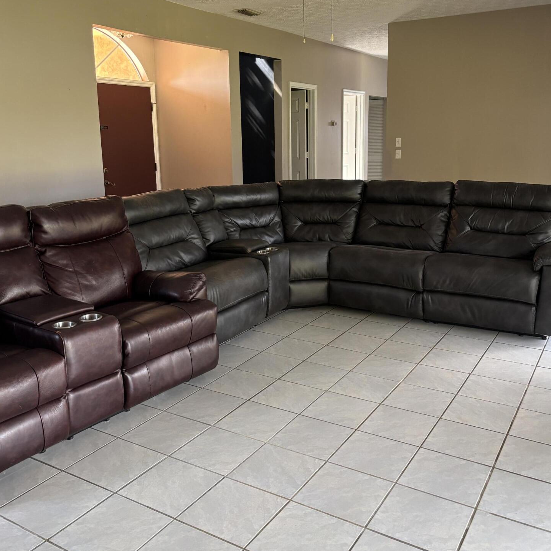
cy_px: 240
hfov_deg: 51.1
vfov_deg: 51.0
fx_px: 576
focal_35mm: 32
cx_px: 275
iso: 200
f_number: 1.6
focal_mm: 5.96
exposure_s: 1/60
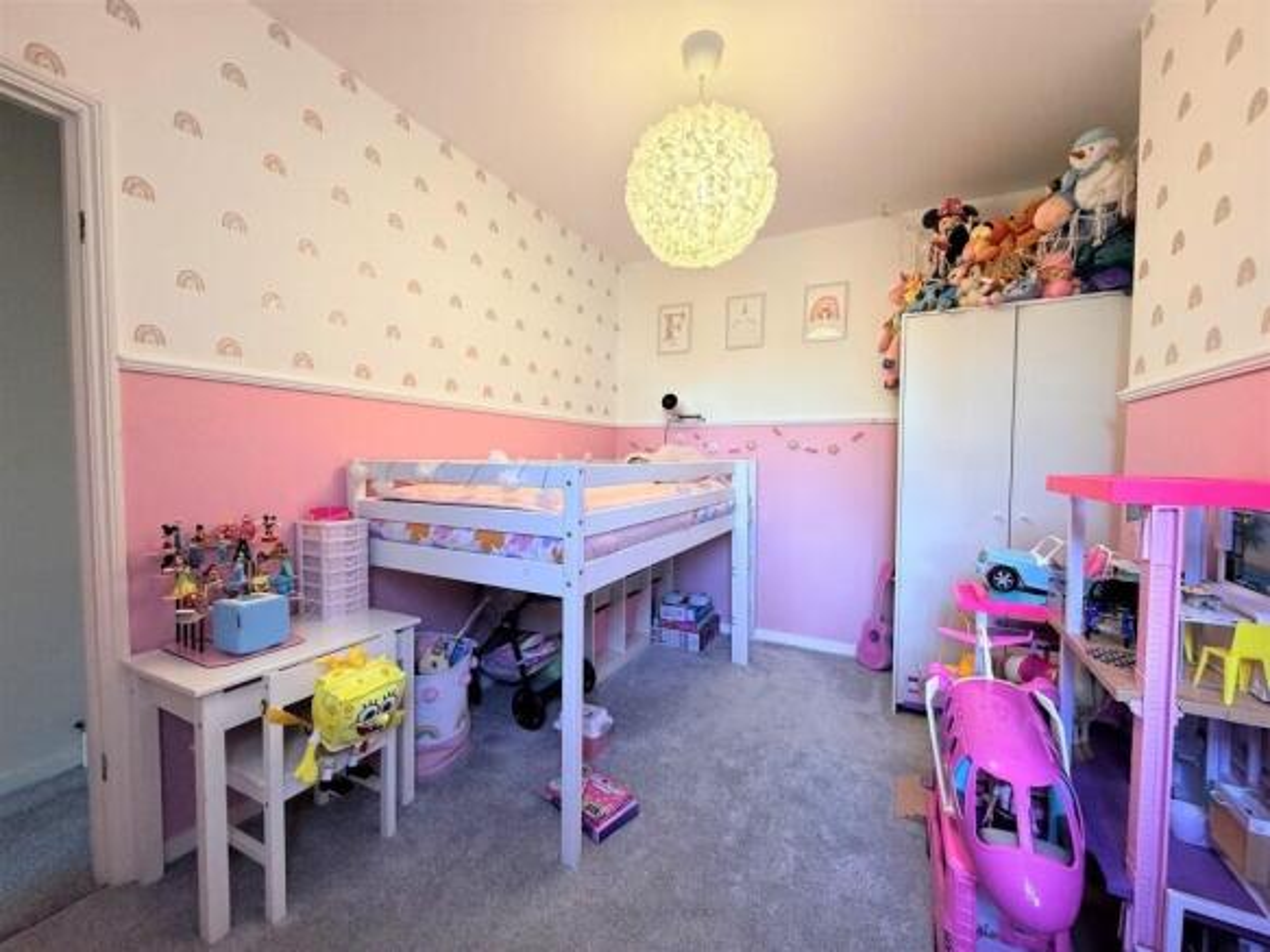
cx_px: 635
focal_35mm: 14
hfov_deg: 102.1
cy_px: 476
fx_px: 514
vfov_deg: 85.7
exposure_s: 1/50
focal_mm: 2.22
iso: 320
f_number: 2.2
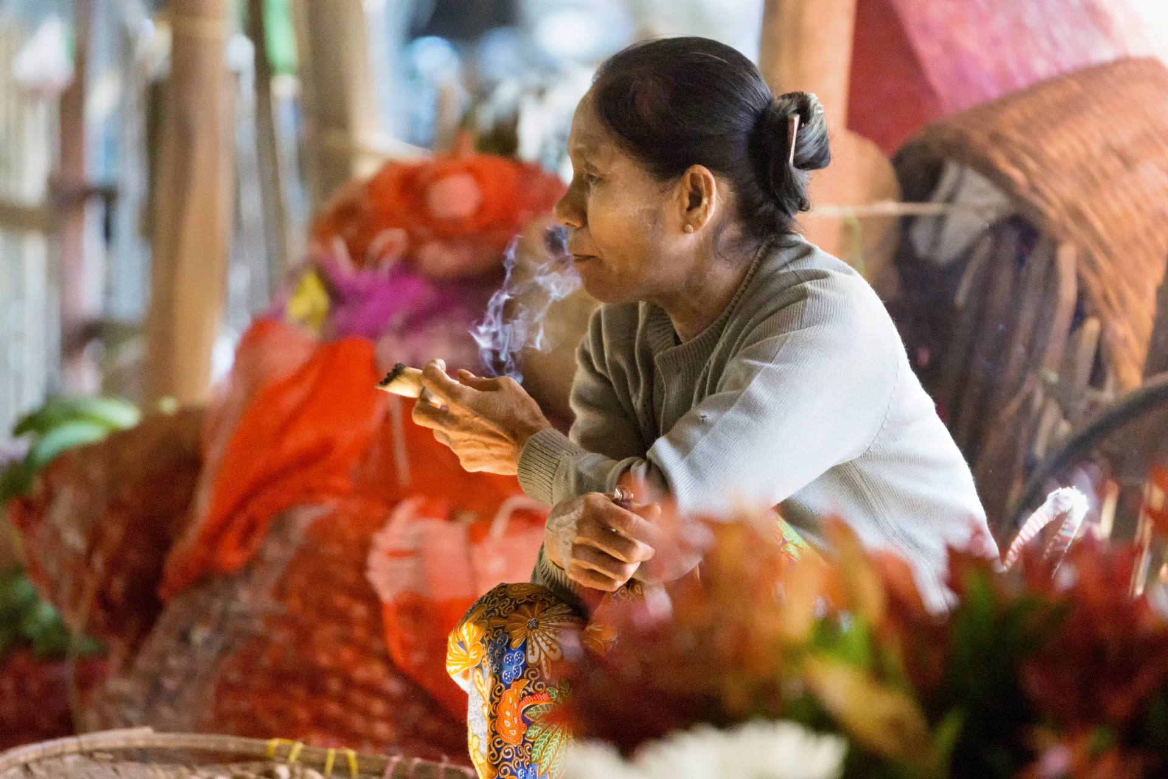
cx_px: 584
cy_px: 390
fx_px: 9733
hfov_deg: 6.9
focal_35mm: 300
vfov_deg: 4.6
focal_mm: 300
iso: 5000
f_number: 5.6
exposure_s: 1/320
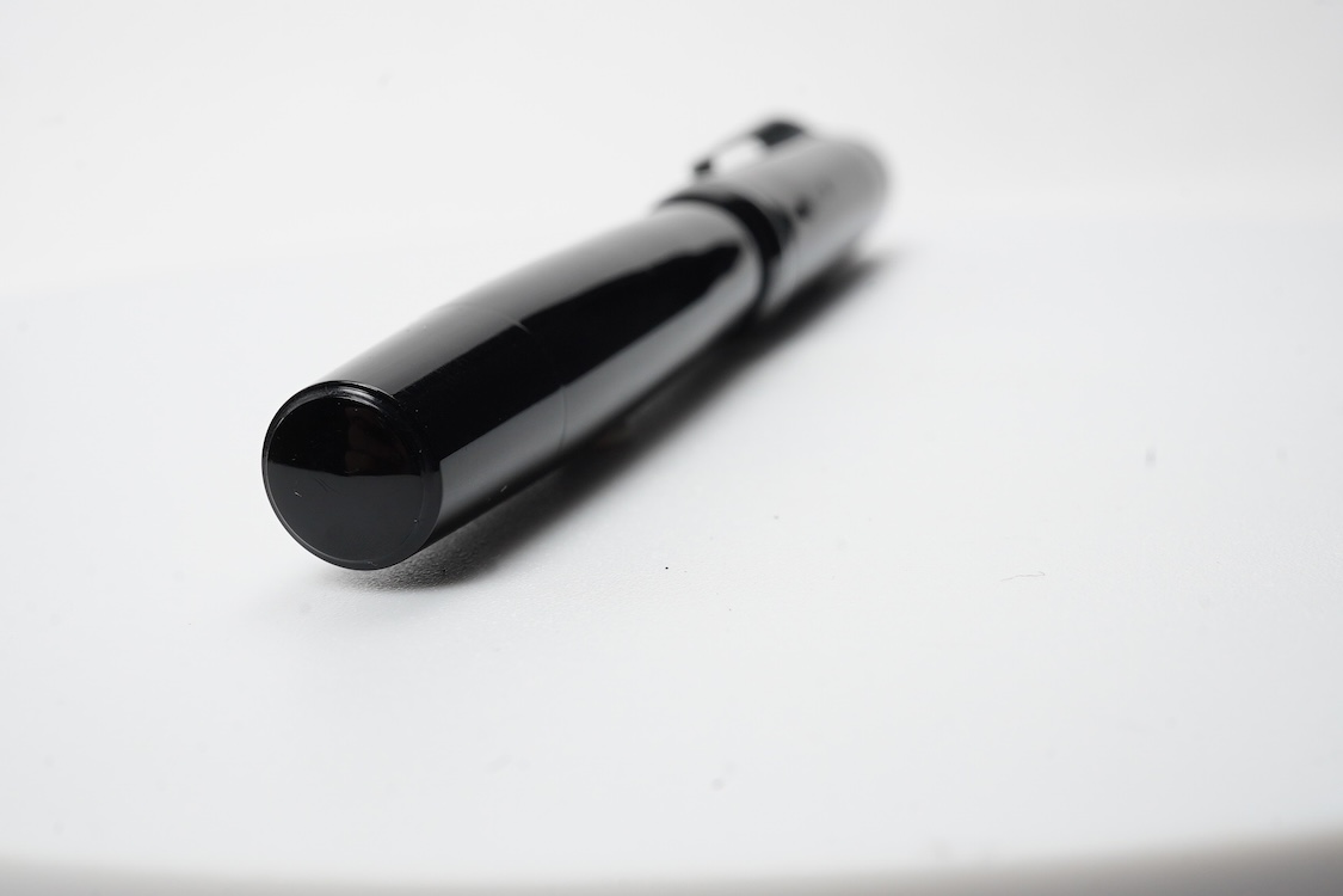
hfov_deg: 43.6
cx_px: 672
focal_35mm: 45
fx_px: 1679
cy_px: 448
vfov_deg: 29.9
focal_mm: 30
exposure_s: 1/100
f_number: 22
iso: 640
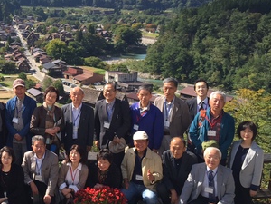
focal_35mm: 56
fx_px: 438
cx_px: 16
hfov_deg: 32.3
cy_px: 99
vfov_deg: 26.1
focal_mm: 4.15
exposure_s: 1/842
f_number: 2.2
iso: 32
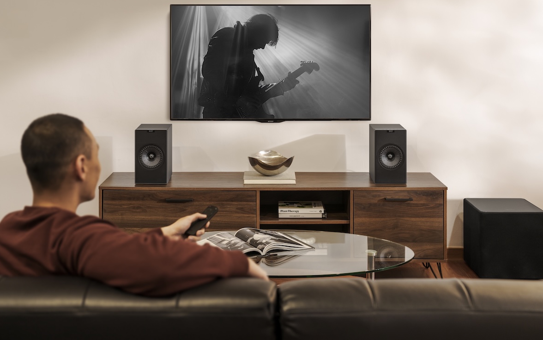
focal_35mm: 52
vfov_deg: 24.9
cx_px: 273
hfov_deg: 38.9
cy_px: 164
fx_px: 770
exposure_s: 1/30
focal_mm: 50
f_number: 3.5
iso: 160
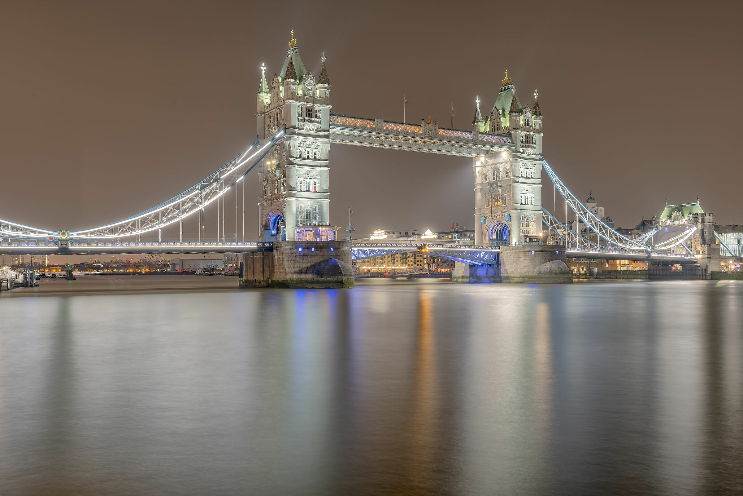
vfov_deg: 37.9
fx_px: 722
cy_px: 248
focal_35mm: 35
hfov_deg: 54.4
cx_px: 372
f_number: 11
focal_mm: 35
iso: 100
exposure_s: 81
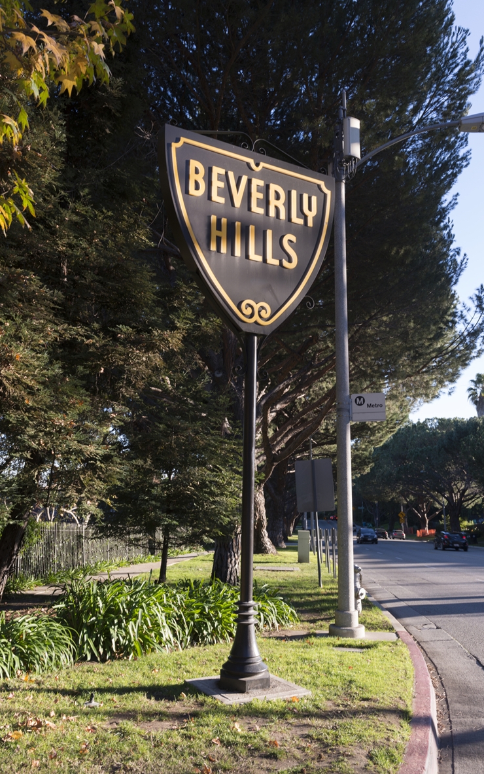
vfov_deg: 59.6
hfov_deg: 39.5
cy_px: 383
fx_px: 675
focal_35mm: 32
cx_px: 241
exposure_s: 1/30
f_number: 10
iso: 100
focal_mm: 31
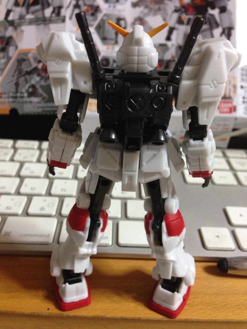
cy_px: 164
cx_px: 124
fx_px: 314
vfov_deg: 55.4
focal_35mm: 33
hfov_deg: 42.9
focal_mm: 4.12
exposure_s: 1/20
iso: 320
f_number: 2.4
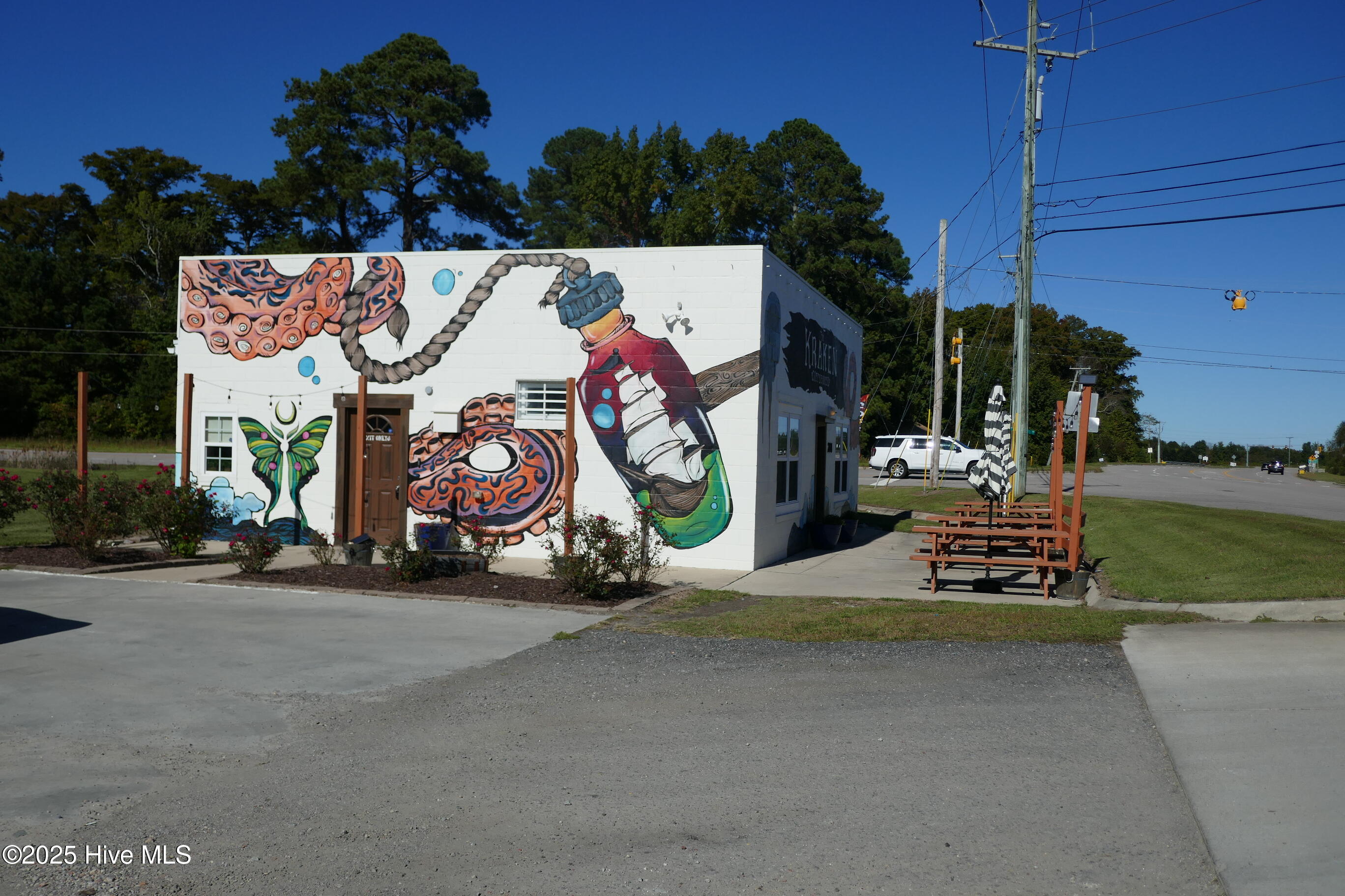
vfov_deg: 41.1
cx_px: 672
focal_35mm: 32
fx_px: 1195
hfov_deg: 58.7
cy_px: 448
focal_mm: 11.7
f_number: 3.3
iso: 125
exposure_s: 1/4000
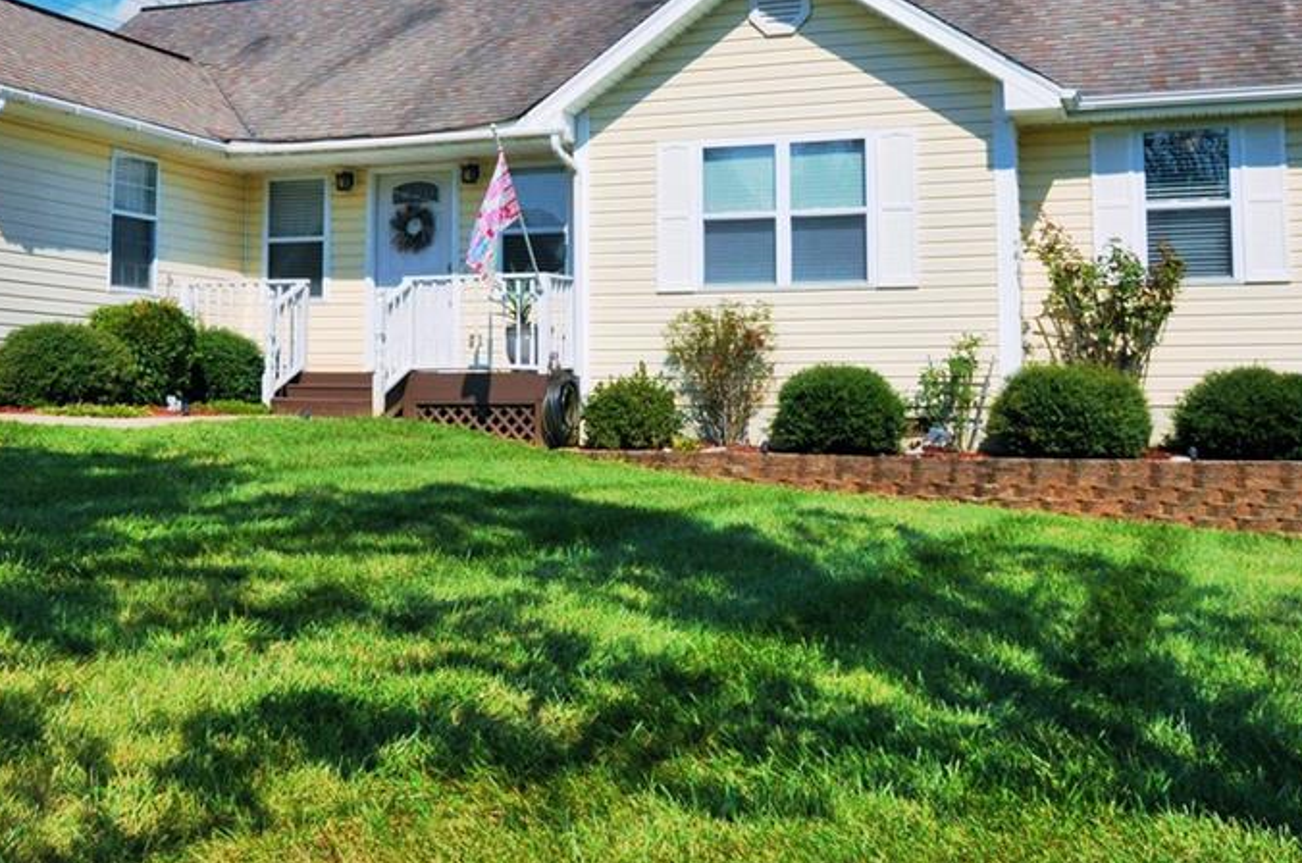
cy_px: 238
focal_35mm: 100
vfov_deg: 13.6
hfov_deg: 20.4
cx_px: 466
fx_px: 3610
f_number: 16
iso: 1000
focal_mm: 44
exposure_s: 1/1000
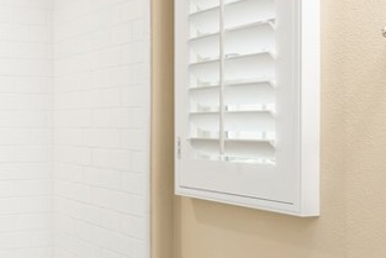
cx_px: -1
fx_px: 543
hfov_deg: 35.4
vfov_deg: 26.7
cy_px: 128
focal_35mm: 51
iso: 80
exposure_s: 1/20
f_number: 6.3
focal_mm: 15.5
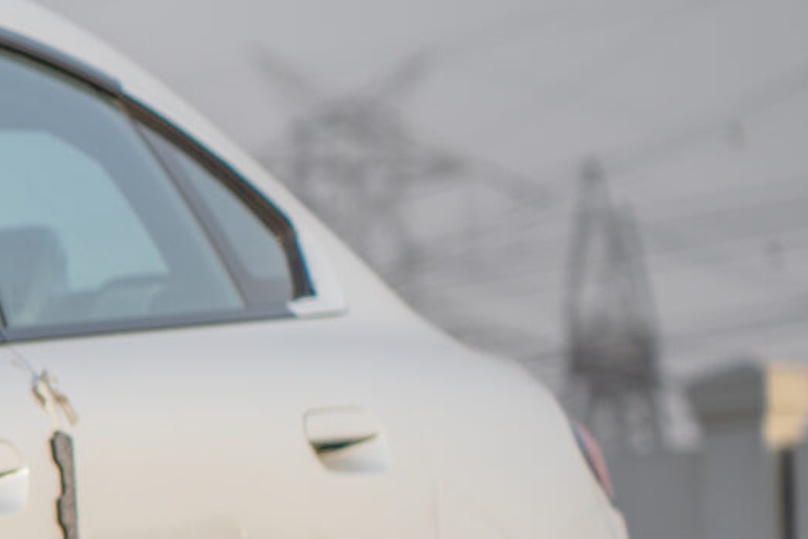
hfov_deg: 5.5
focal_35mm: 366
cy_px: 697
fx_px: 8214
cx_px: -1045
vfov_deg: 3.7
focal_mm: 75
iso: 125
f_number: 2.8
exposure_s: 1/1000
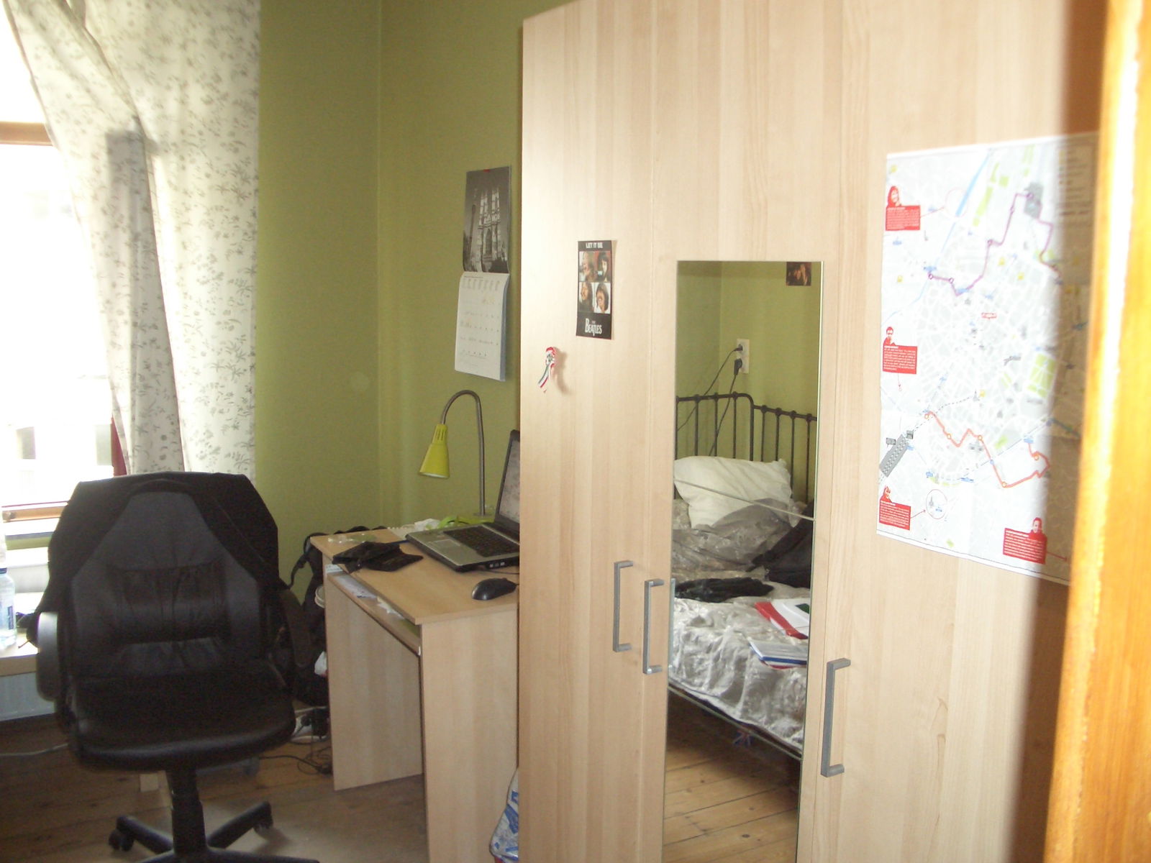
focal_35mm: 35
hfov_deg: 52.6
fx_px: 1164
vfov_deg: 40.7
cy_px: 432
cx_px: 576
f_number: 2.6
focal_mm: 5.8
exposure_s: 1/60
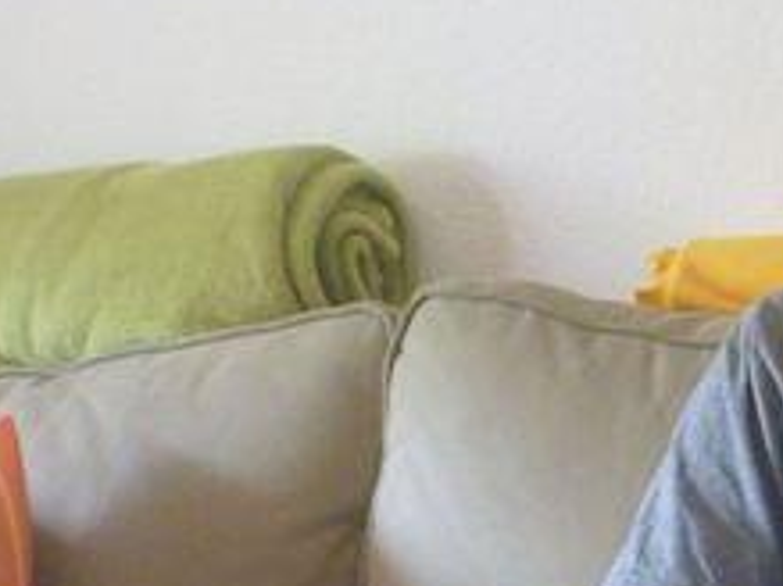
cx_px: 840
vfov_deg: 12.3
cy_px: 468
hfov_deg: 16.0
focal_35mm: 120
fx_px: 2713
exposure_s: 1/10
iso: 400
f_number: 4.2
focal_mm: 7.4
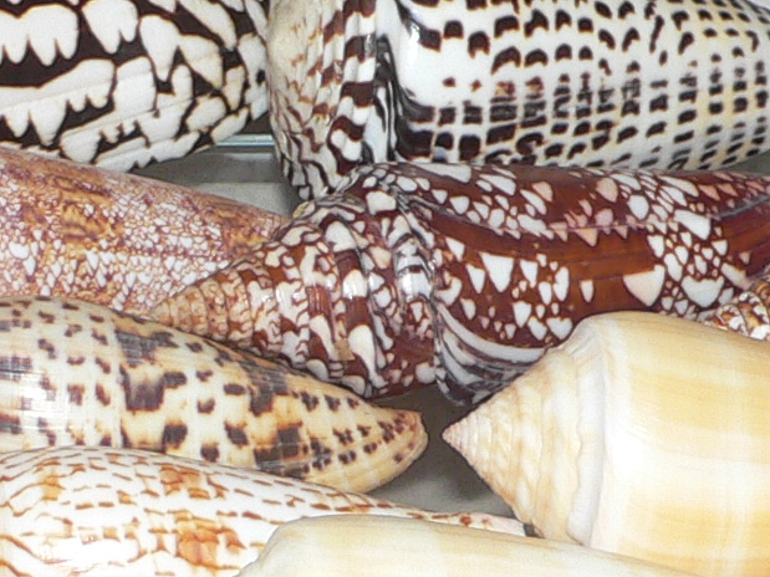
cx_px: 493
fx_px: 2535
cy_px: 341
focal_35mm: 114
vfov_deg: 13.0
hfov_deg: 17.2
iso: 100
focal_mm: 4.6
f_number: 2.8
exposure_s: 1/60
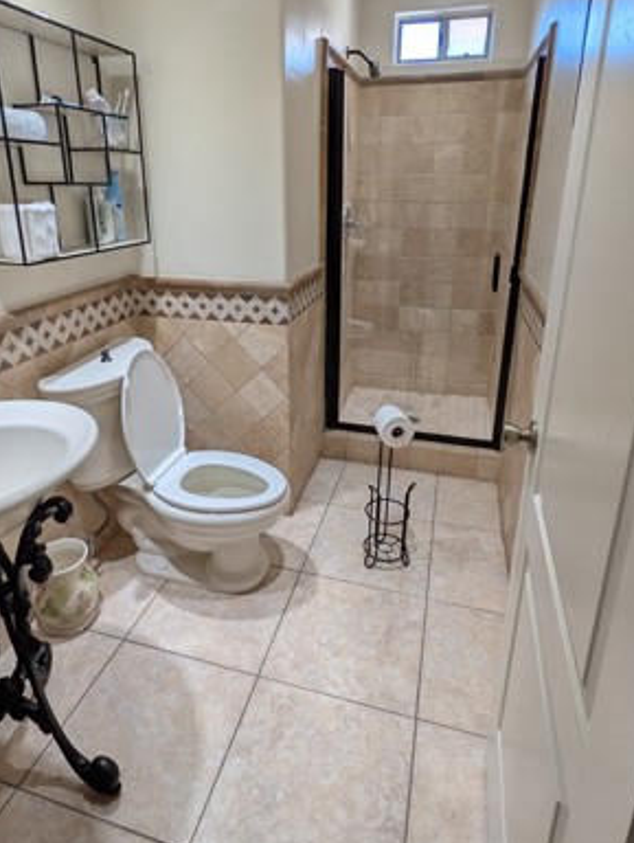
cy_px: 362
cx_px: 296
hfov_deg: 66.0
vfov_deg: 81.2
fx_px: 487
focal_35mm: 20
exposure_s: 1/204
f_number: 1.7
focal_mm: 2.02
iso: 56
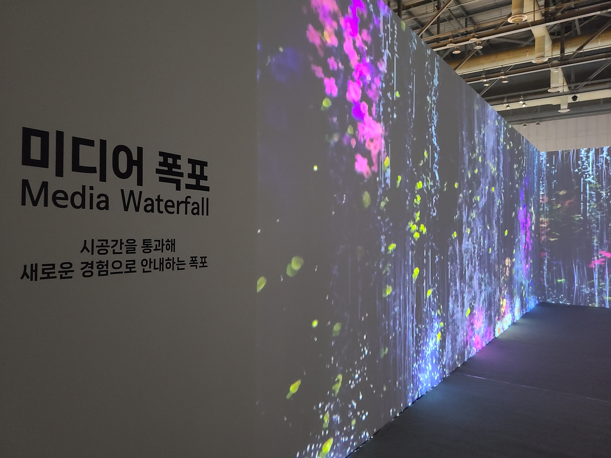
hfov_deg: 67.3
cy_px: 229
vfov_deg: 53.1
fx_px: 459
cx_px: 306
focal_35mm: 26
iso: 1000
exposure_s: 1/24
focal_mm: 5.4
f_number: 1.8
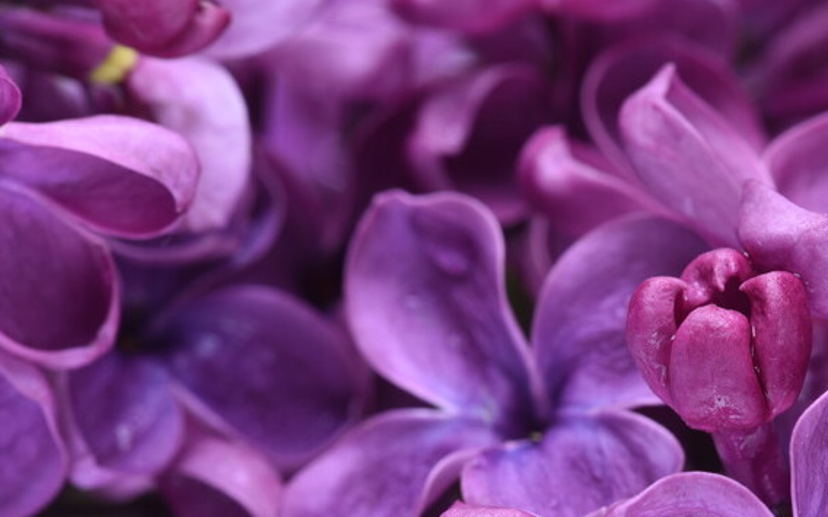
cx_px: 819
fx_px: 5100
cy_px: 516
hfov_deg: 9.2
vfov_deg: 5.8
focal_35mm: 226
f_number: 20
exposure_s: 1/60
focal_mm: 105
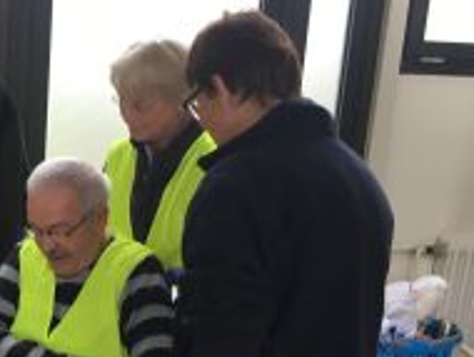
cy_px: 275
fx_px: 836
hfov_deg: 29.8
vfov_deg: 23.8
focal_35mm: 61
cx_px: 17
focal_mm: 4.15
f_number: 2.2
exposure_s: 1/33
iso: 32
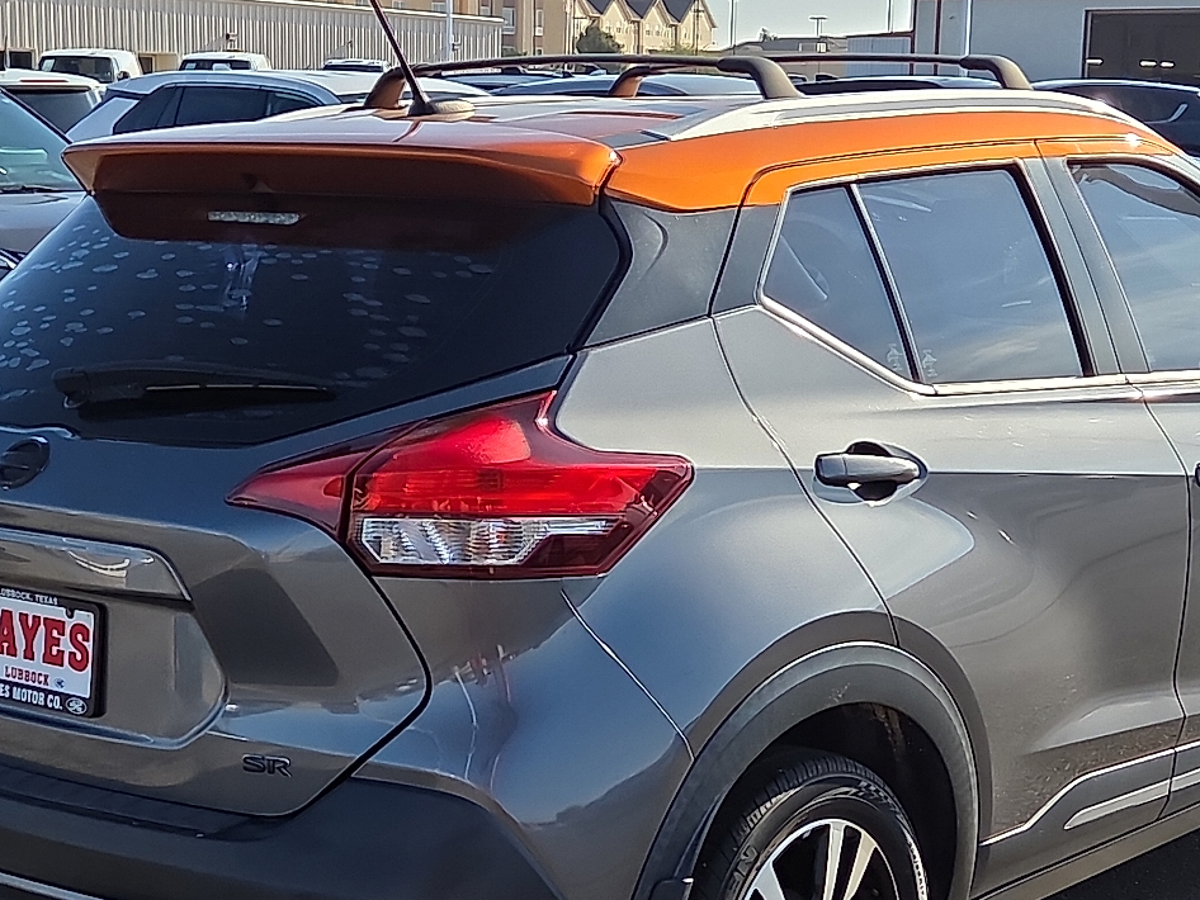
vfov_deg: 20.7
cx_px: 601
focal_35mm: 71
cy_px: 567
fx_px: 2462
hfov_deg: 27.4
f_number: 1.8
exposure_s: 1/1667
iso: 25
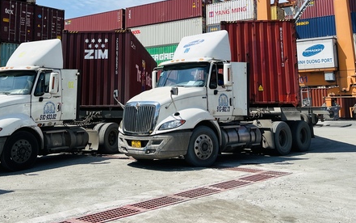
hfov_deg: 44.3
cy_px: 28
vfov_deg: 27.7
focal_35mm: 45
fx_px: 437
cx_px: 169
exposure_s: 1/4831
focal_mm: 5.7
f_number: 1.5
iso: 50
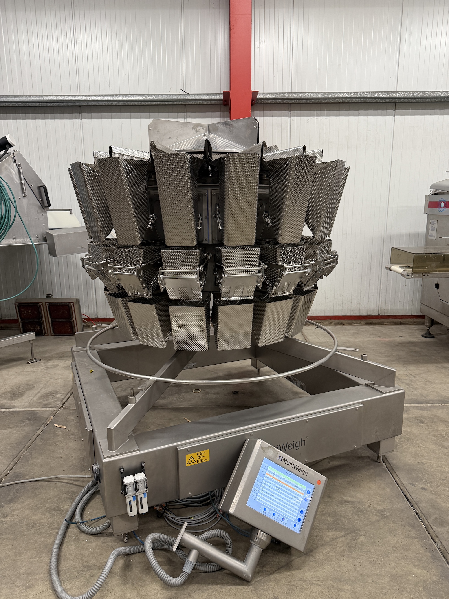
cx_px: 224
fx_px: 415
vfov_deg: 71.6
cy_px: 300
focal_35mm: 24
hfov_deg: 56.8
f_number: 1.78
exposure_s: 1/50
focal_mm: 6.76
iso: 250
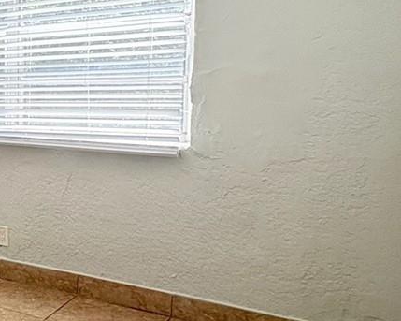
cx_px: -257
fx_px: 605
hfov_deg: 24.4
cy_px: 135
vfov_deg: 29.6
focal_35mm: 51
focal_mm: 2.22
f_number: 2.2
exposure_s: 1/60
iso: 200
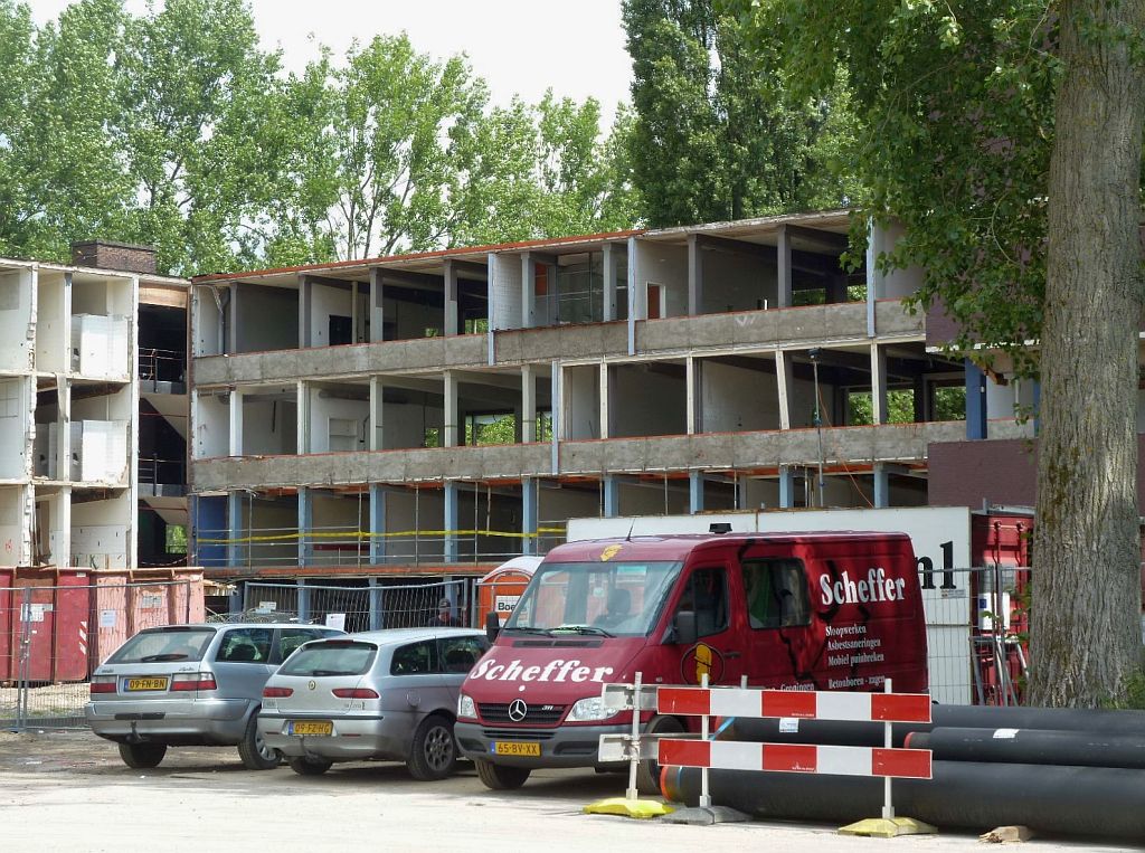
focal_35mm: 83
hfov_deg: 23.6
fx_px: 2739
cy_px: 426
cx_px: 572
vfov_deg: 17.7
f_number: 4.2
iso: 80
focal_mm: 13.7
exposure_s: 1/160
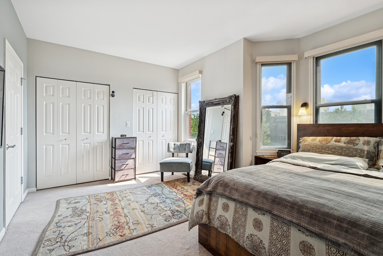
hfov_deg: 96.7
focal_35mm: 16
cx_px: 192
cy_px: 128
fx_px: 170
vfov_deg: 73.7
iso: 320
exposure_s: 1/30
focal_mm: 16
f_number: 8
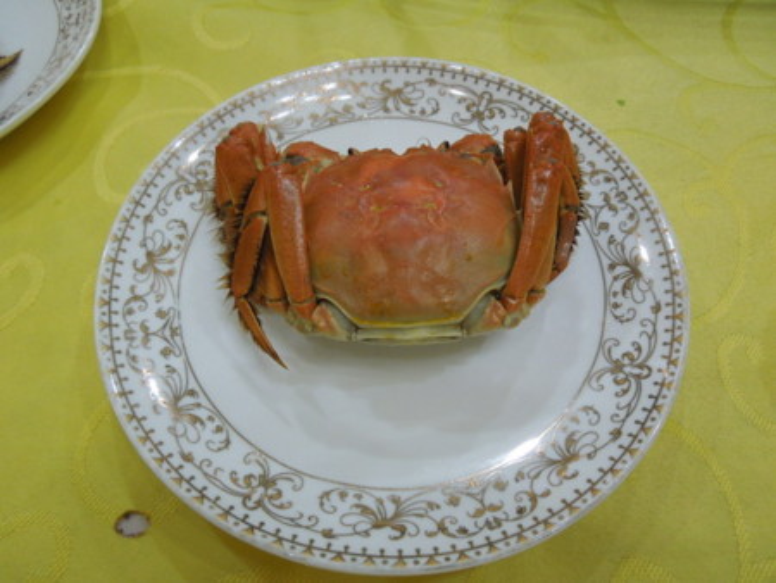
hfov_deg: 69.4
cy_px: 292
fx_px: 561
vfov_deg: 54.9
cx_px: 388
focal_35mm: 25
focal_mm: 4.5
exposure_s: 1/30
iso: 220
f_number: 3.3
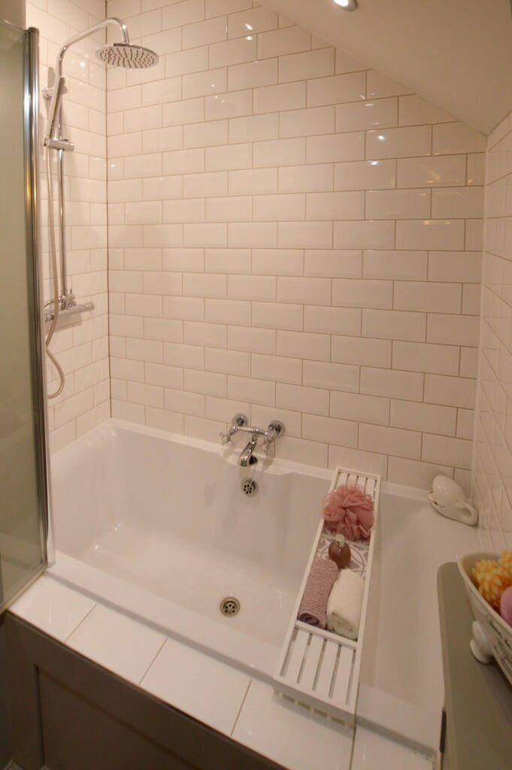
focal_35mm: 15
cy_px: 385
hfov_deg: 77.2
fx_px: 321
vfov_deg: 100.4
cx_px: 256
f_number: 10
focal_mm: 10
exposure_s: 1/15
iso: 280
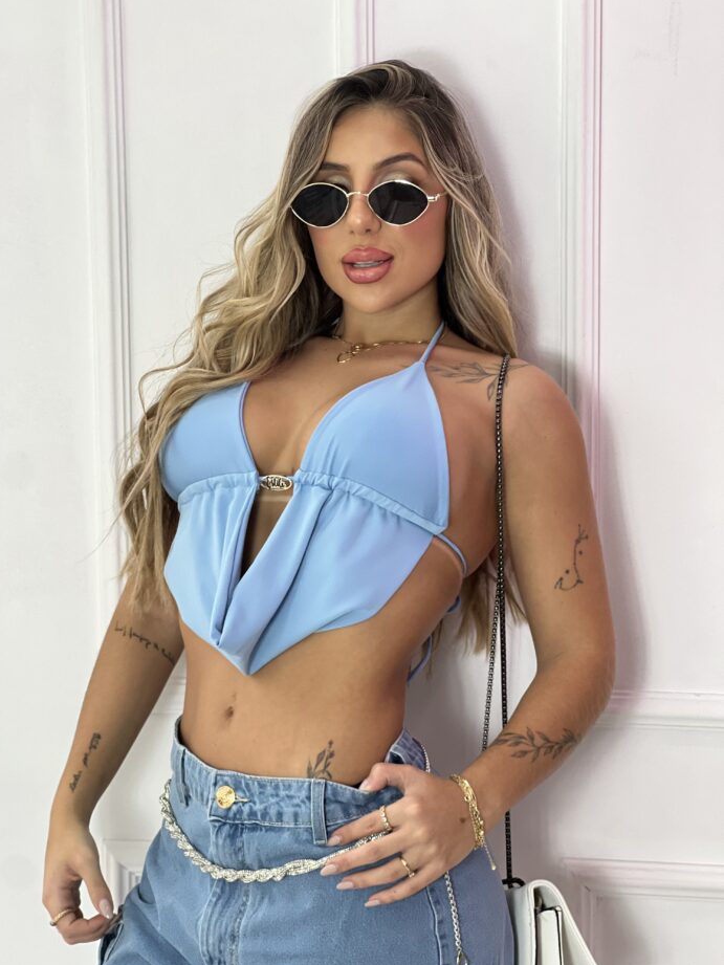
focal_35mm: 78
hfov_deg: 18.9
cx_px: 358
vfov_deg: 25.0
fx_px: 2175
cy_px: 487
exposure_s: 1/120
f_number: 2.8
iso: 125
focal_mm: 9
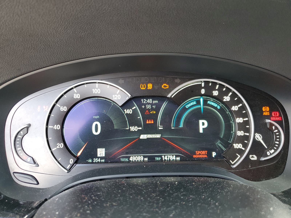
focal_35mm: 26
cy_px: 109
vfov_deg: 53.1
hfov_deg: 67.3
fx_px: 219
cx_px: 146
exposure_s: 1/100
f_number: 1.5
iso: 96
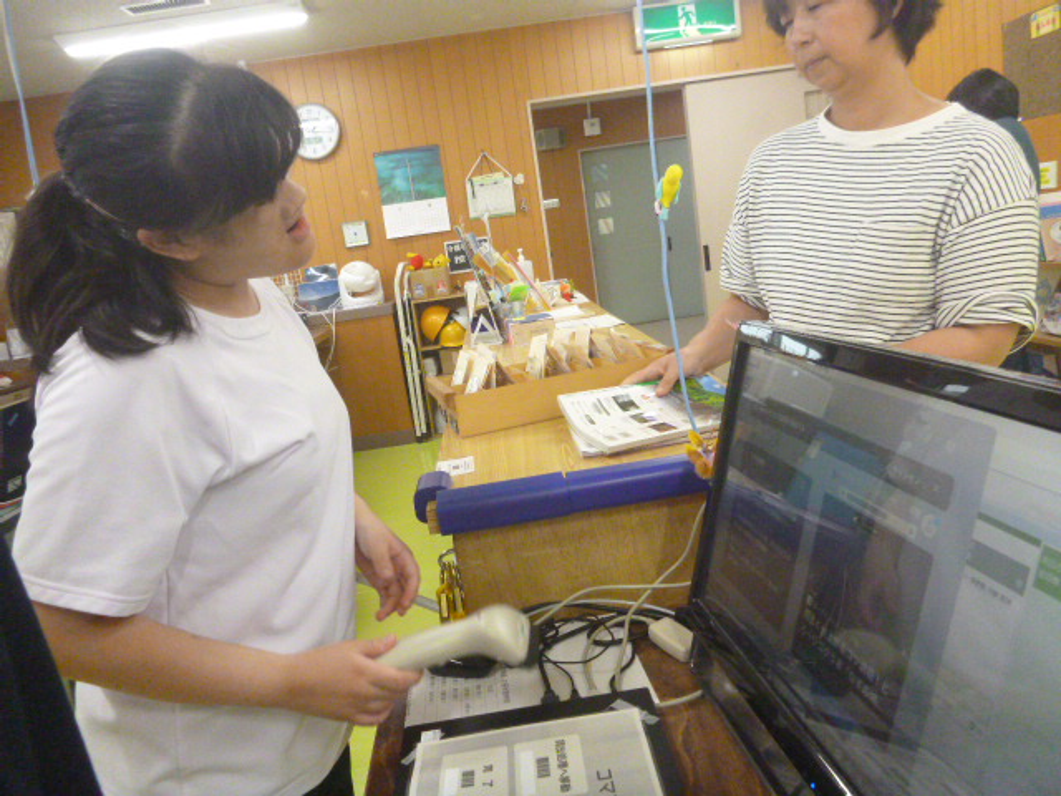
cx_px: 530
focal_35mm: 25
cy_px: 398
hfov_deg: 69.4
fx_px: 766
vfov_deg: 54.9
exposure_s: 1/50
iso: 800
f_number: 3.9
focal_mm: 4.5
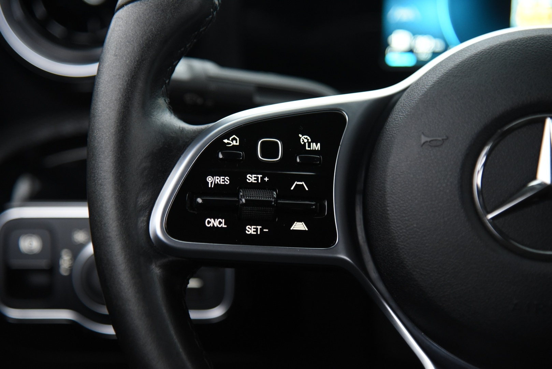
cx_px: 276
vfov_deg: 11.4
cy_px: 184
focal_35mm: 120
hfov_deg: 17.1
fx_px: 1841
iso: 4000
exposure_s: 1/20
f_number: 4
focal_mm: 120
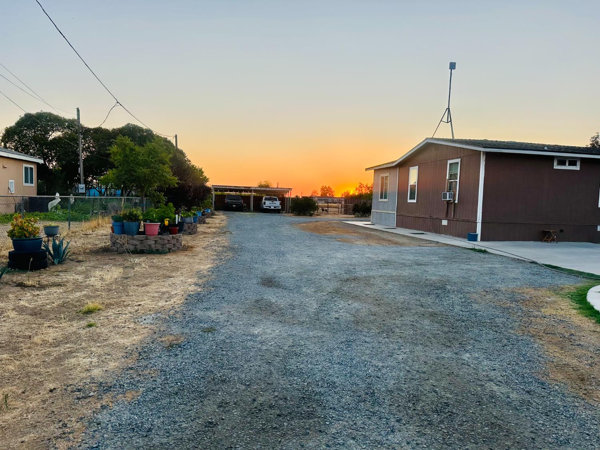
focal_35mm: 24
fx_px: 416
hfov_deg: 71.6
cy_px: 225
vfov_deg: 56.8
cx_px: 300
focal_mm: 6.86
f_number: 1.78
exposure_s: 1/699
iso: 80
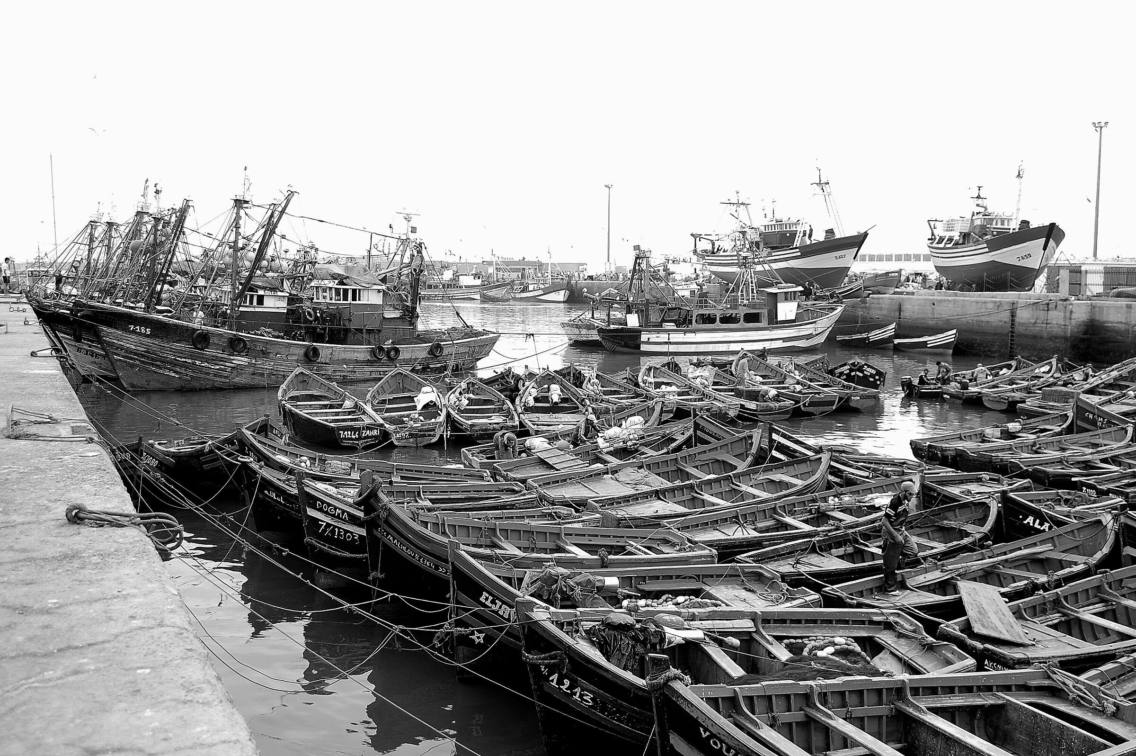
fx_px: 1040
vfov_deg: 39.9
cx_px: 568
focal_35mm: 33
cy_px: 378
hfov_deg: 57.3
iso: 200
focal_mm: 22
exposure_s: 1/80
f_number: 4.5
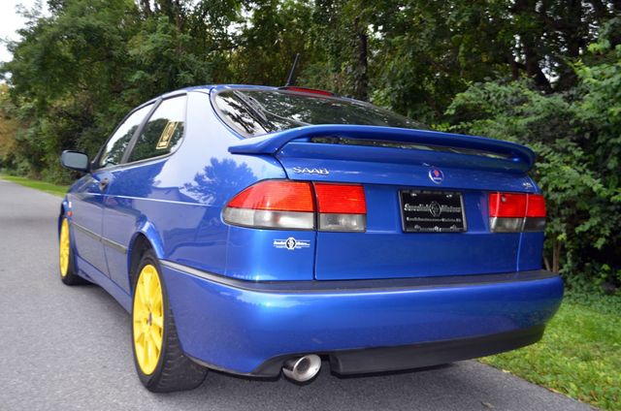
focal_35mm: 36
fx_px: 620
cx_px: 310
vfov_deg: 36.7
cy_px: 206
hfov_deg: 53.2
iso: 160
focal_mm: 24
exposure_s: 1/200
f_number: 4
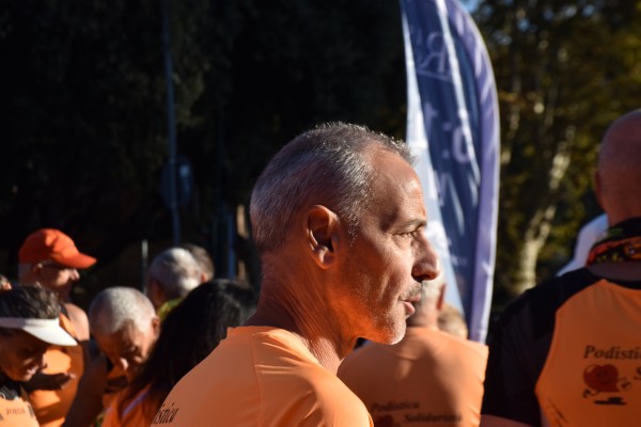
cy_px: 214
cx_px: 320
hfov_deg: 17.1
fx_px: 2136
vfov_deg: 11.4
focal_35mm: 120
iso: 320
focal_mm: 80
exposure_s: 1/800
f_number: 9
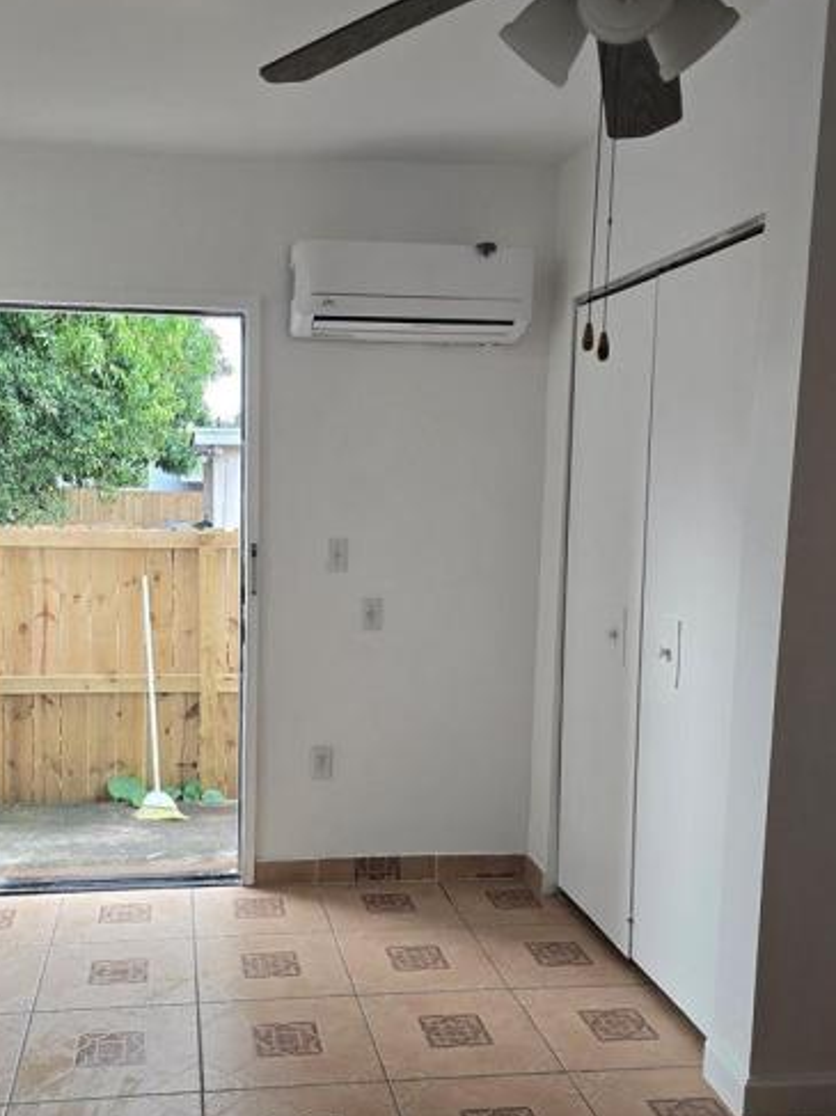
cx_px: 307
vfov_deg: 53.9
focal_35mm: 34
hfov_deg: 41.4
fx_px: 1095
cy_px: 612
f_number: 1.7
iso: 200
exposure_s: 1/120
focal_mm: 6.3
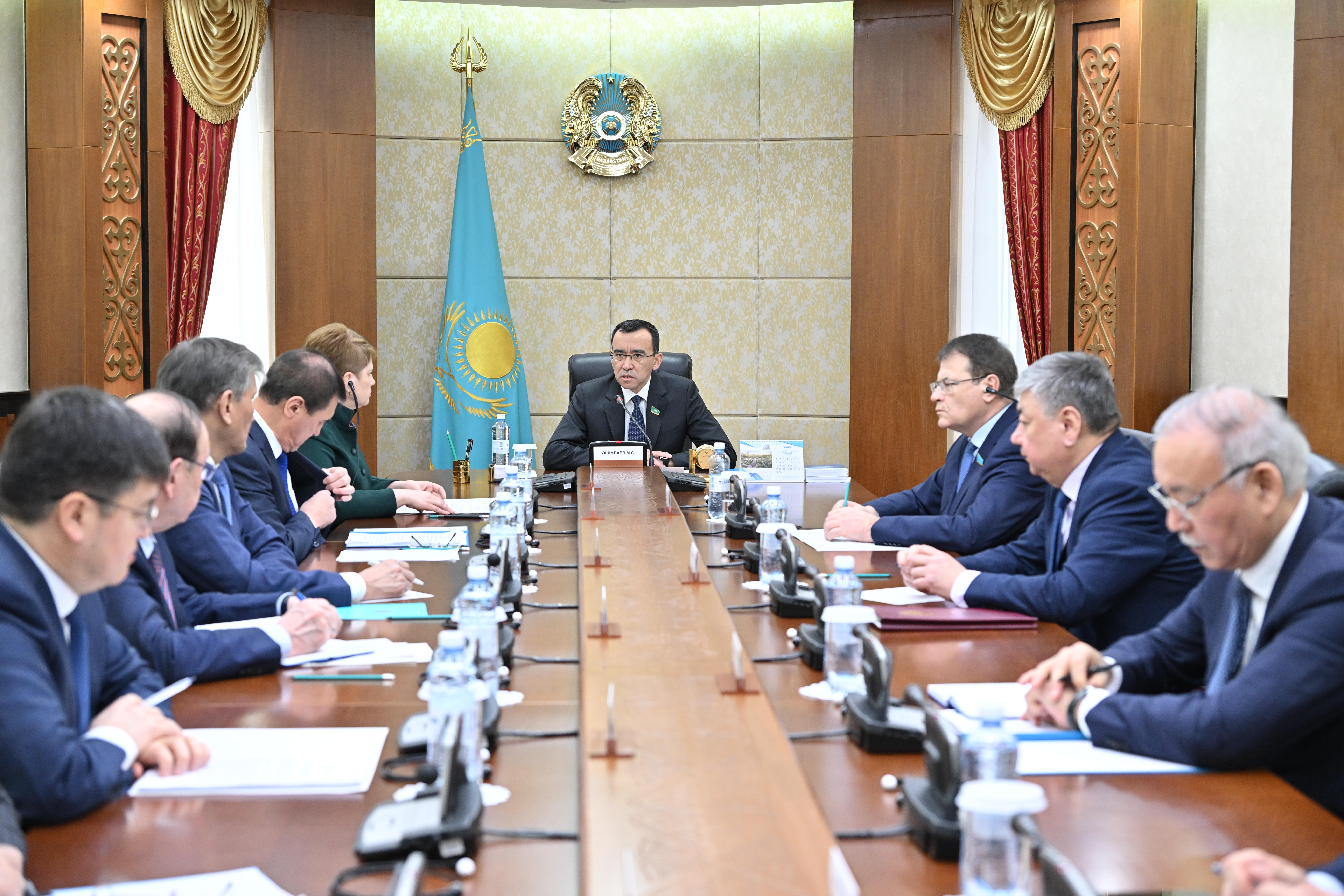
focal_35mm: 59
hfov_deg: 33.9
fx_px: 2202
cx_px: 672
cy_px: 448
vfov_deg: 23.0
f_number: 4
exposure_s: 1/250
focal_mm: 59
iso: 1600
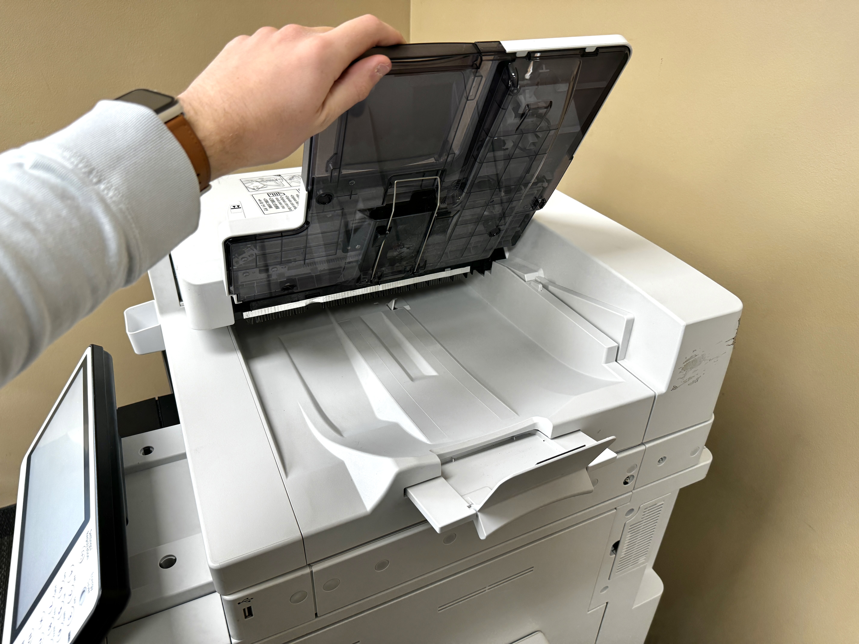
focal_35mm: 24
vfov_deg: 56.8
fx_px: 596
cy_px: 322
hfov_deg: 71.6
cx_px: 430
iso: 125
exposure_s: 1/120
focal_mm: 6.86
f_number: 1.78
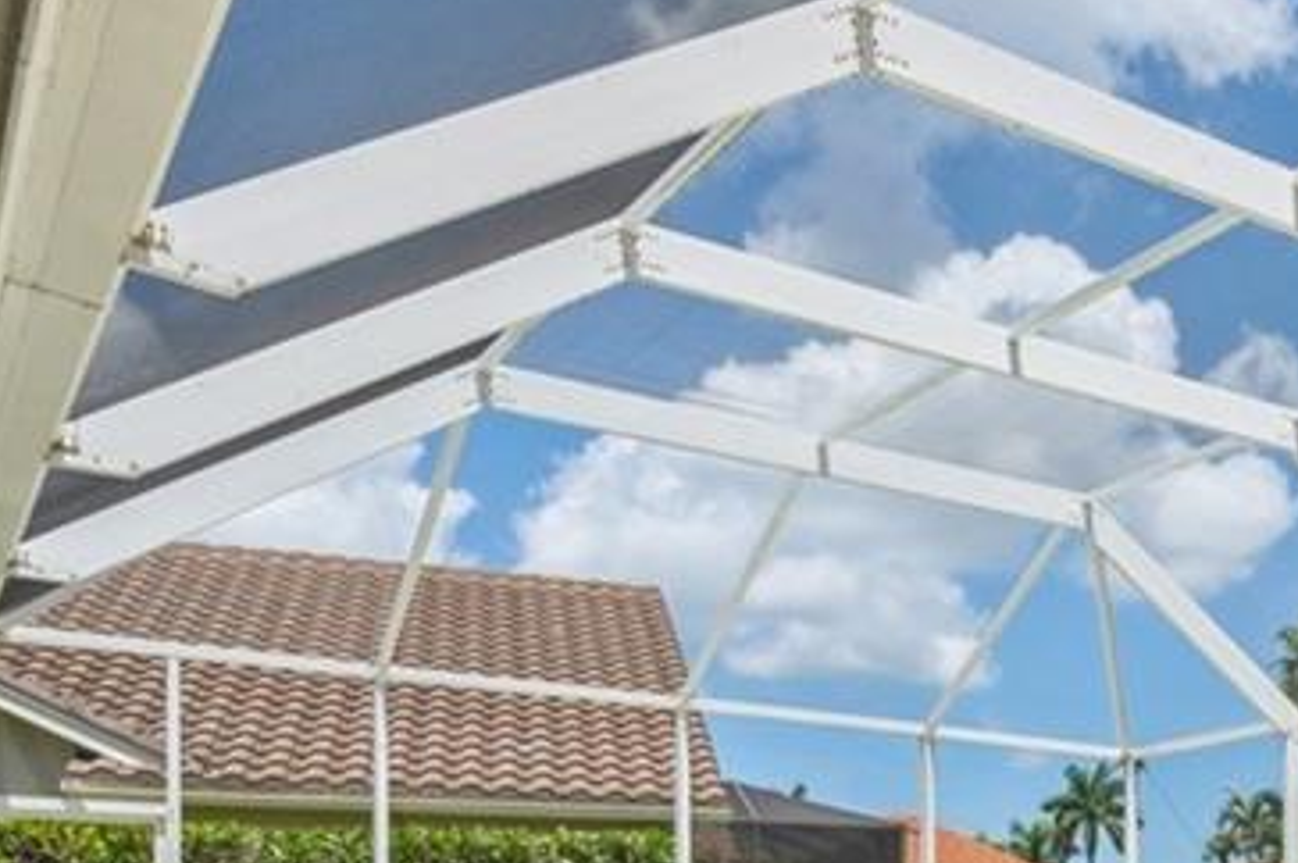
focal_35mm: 45
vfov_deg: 27.2
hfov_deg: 38.0
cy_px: 961
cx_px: 1344
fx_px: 1621
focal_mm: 16
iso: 200
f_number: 8
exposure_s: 1/500
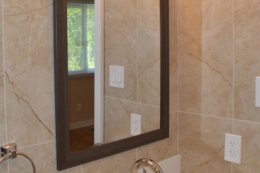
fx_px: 397
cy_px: 49
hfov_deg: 36.2
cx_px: 108
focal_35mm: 55
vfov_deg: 24.4
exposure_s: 1/125
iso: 280
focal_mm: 20
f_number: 4
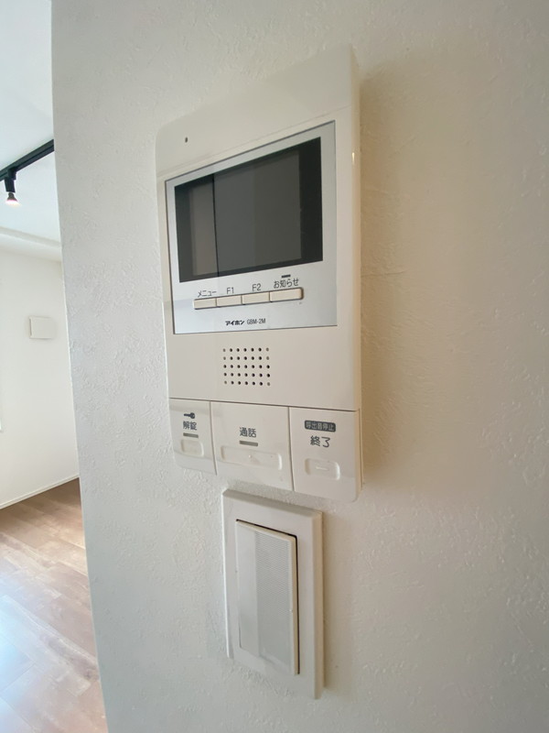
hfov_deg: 89.9
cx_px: 274
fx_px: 275
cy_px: 366
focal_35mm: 13
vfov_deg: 106.2
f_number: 2.4
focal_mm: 1.54
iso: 200
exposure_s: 1/100
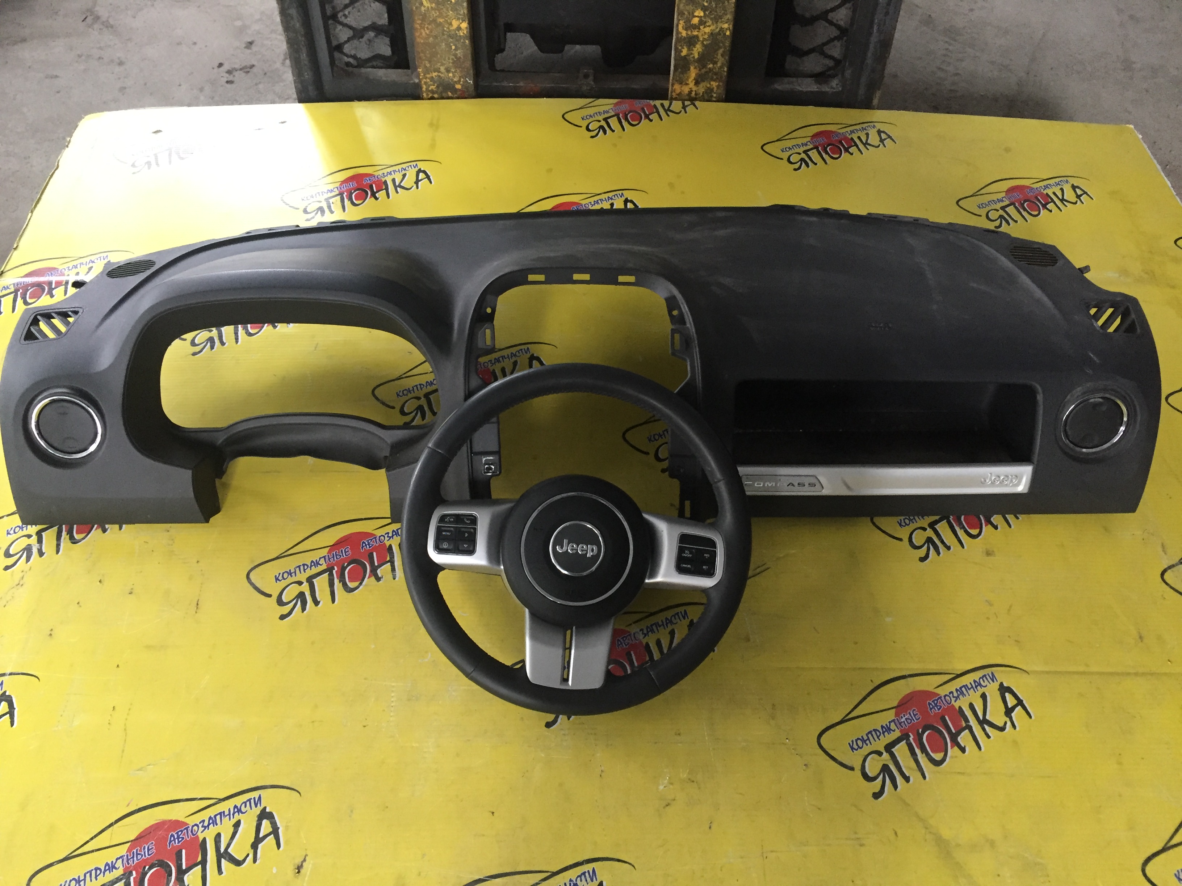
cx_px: 591
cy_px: 443
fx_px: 990
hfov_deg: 61.7
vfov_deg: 48.2
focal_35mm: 29
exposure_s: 1/33
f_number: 2.2
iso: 250
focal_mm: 4.15
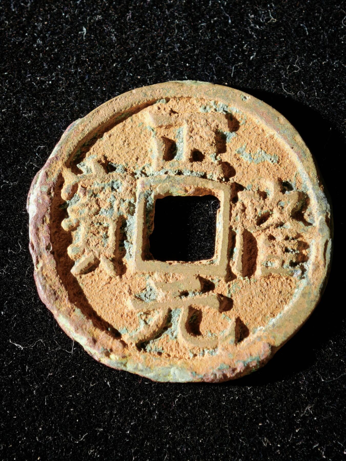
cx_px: 173
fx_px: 1426
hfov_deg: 13.8
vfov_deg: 18.4
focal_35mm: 107
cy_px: 230
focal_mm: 9
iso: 400
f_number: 2
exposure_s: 1/100
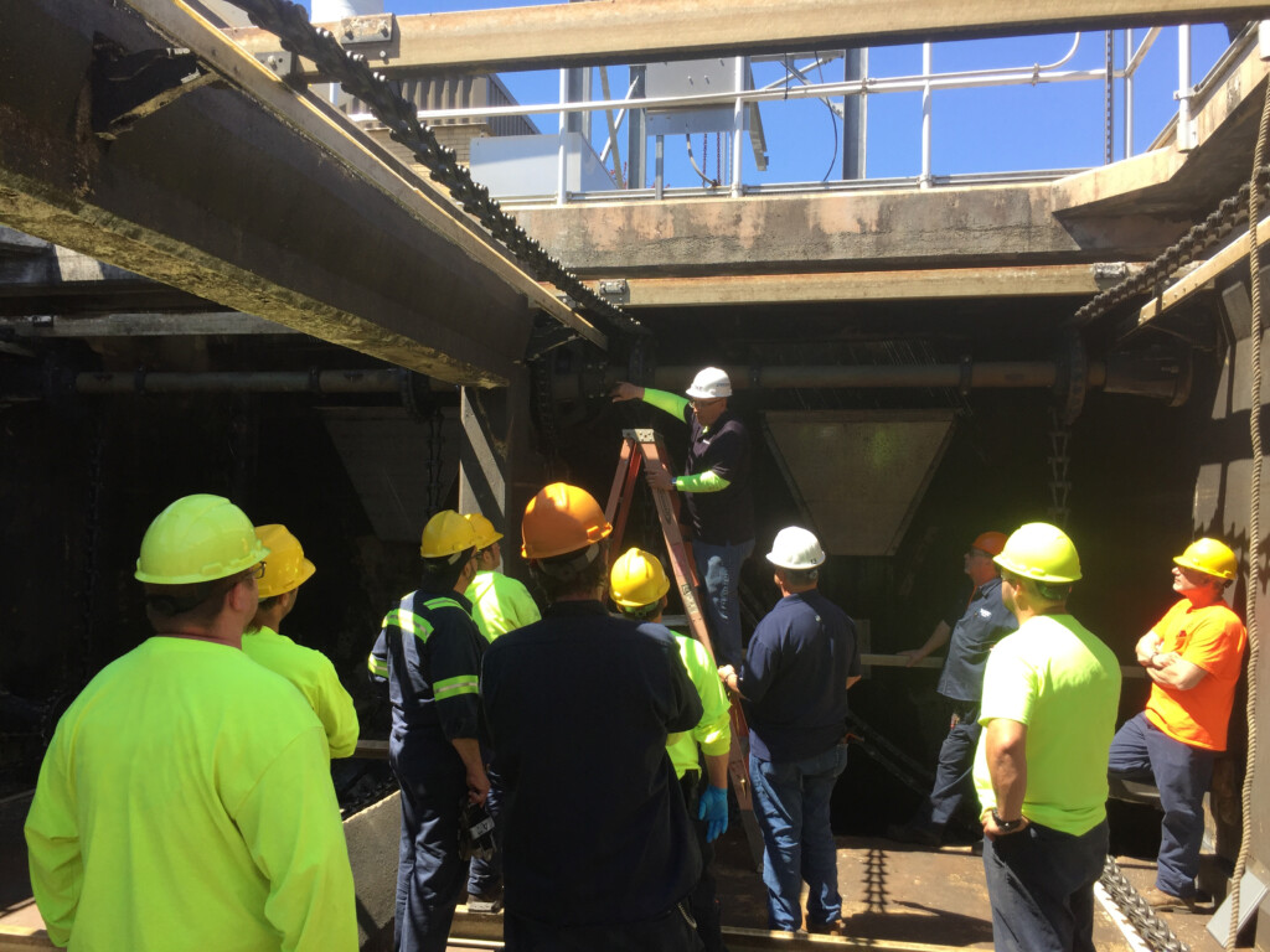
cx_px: 635
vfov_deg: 48.2
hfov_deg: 61.7
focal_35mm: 29
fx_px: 1064
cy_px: 476
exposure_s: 1/599
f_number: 2.2
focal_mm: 4.15
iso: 32
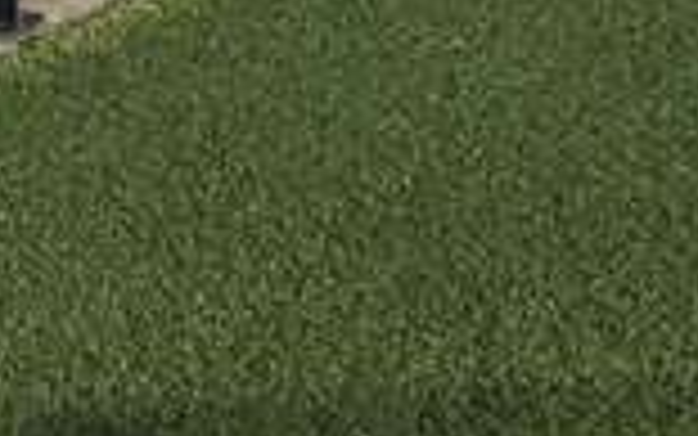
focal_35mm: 170
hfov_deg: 12.1
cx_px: -126
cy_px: -751
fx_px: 3235
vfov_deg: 7.1
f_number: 2.4
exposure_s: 1/1072
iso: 25
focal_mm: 3.3
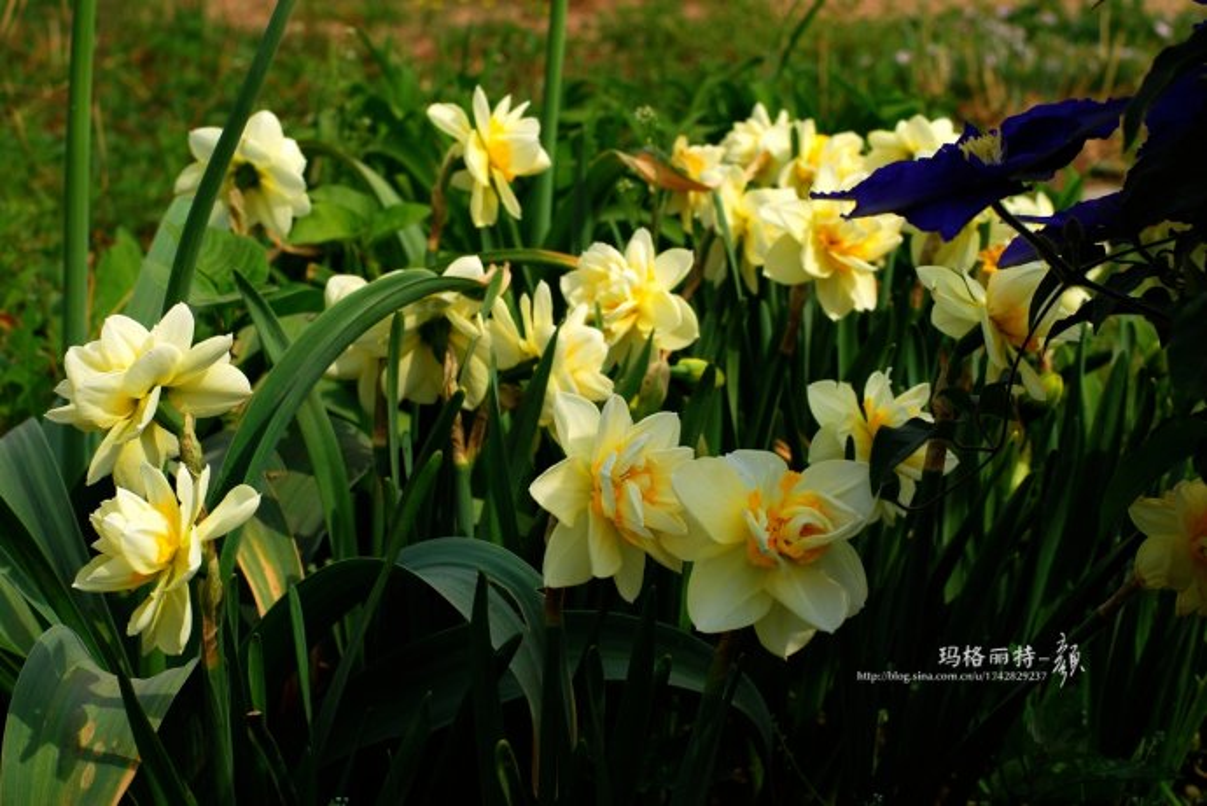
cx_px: 604
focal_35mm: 75
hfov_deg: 27.0
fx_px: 2516
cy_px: 403
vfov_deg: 18.2
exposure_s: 1/320
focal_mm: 50
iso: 100
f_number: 9
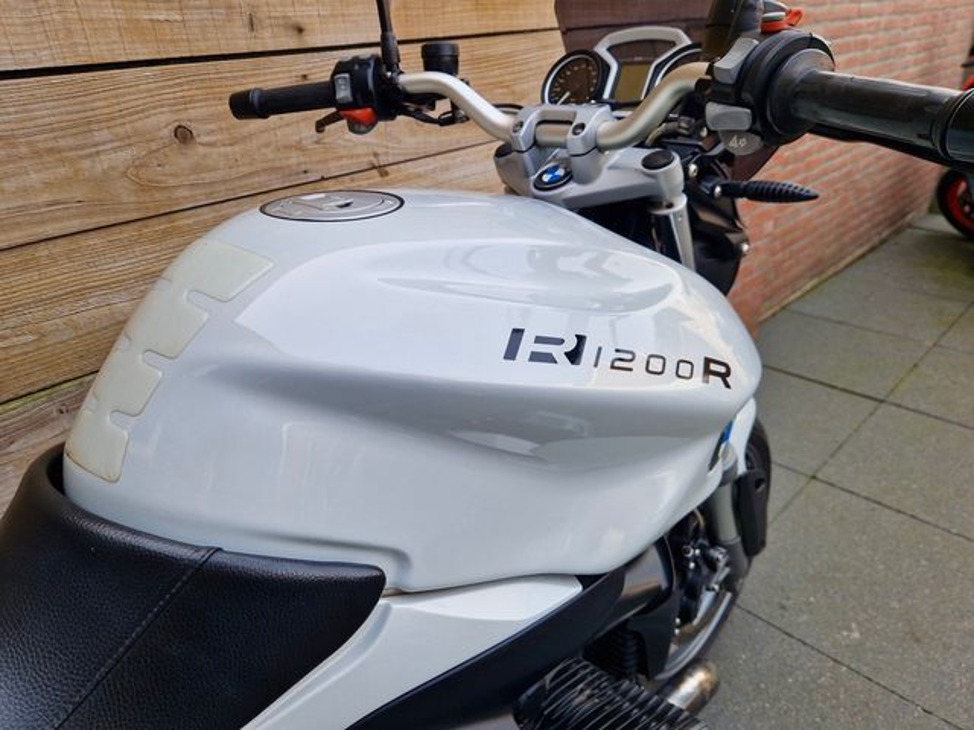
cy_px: 365
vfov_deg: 58.9
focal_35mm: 23
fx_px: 647
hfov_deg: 73.9
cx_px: 487
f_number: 1.8
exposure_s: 1/262
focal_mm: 5.4
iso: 50
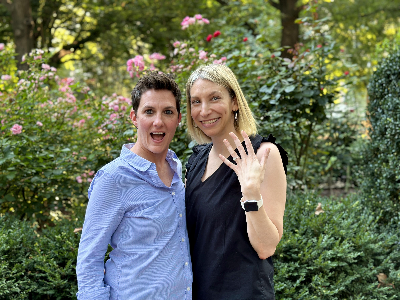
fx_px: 555
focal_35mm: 48
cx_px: 200
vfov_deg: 30.3
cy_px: 150
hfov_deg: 39.7
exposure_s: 1/105
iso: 125
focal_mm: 6.86
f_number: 1.78
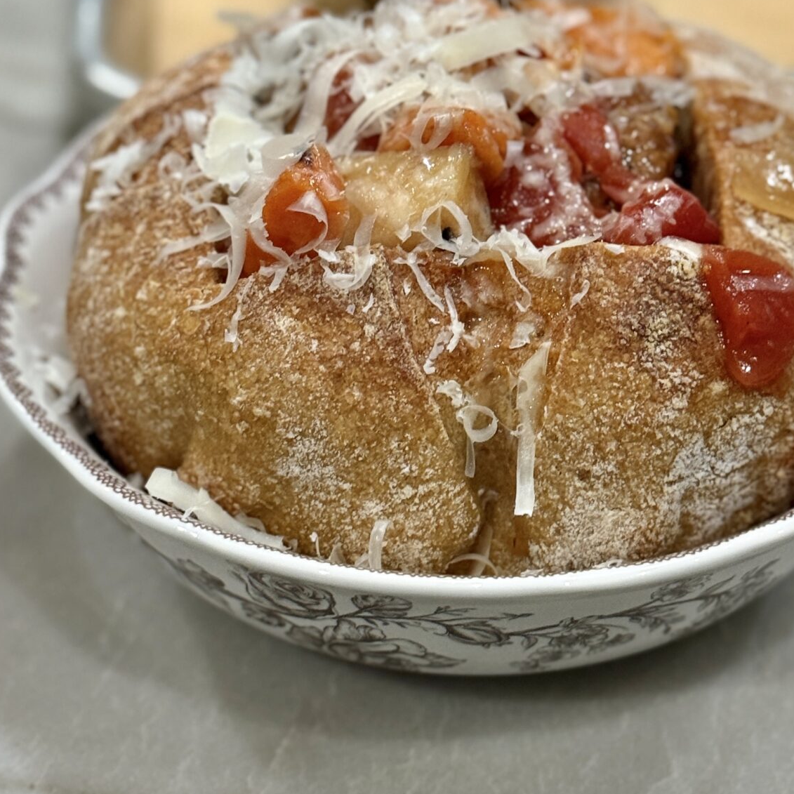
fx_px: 2491
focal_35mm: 96
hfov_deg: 18.1
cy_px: 271
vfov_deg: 18.1
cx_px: 465
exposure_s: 1/40
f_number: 1.78
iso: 200
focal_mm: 6.76
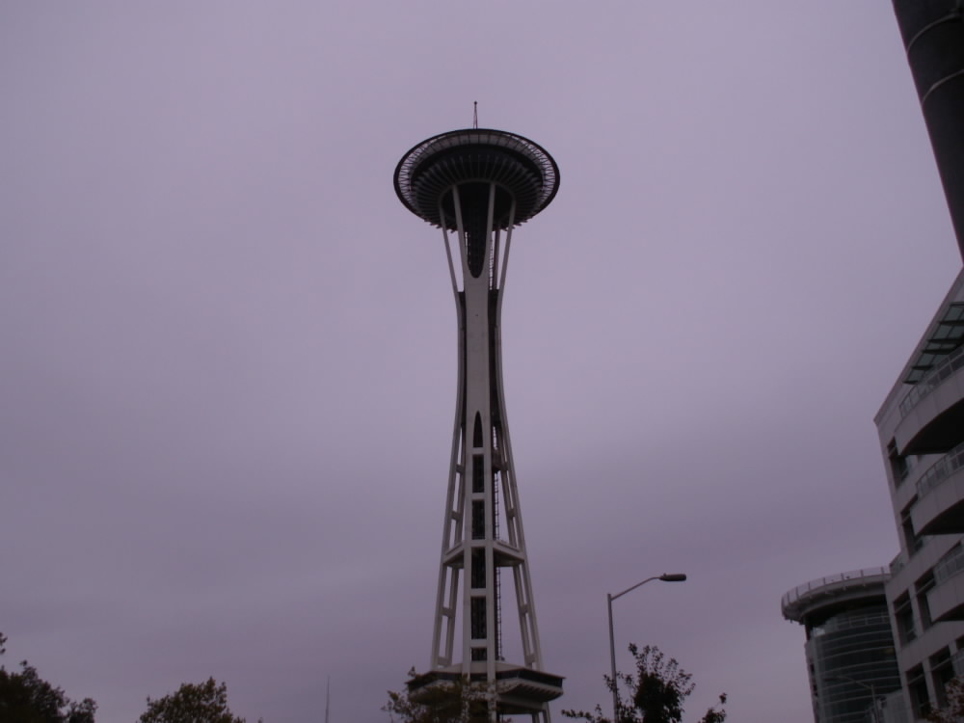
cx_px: 482
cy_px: 362
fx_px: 975
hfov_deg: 52.6
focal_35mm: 35
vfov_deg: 40.7
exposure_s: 1/100
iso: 50
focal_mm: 5.86
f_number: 4
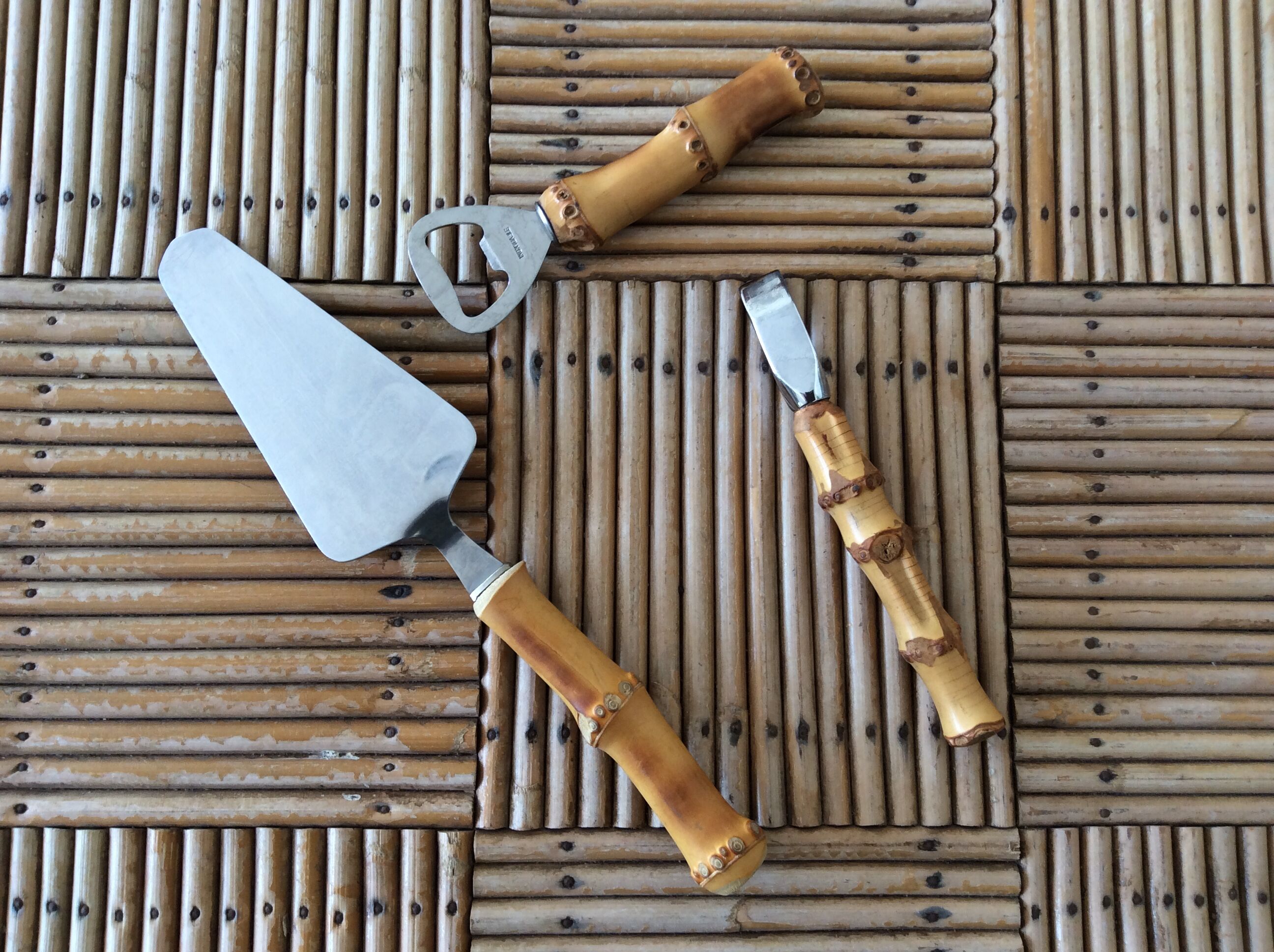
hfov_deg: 56.9
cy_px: 476
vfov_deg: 44.1
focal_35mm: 32
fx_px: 1176
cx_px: 637
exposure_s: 1/33
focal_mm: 3.3
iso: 32
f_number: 2.4
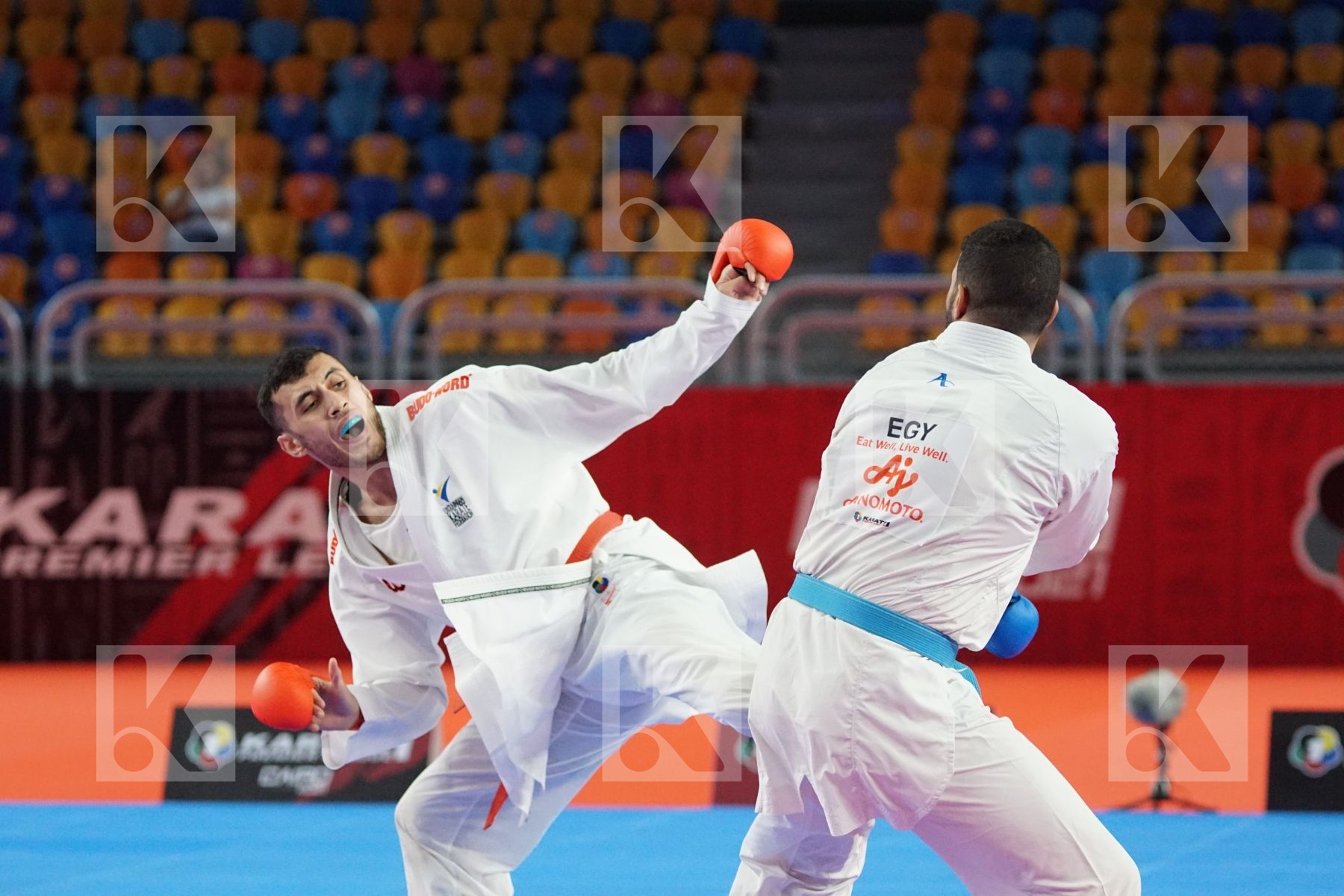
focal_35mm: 158
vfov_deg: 8.7
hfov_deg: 13.0
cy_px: 448
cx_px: 672
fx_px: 5880
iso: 3200
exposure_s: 1/1600
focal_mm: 105
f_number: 2.8
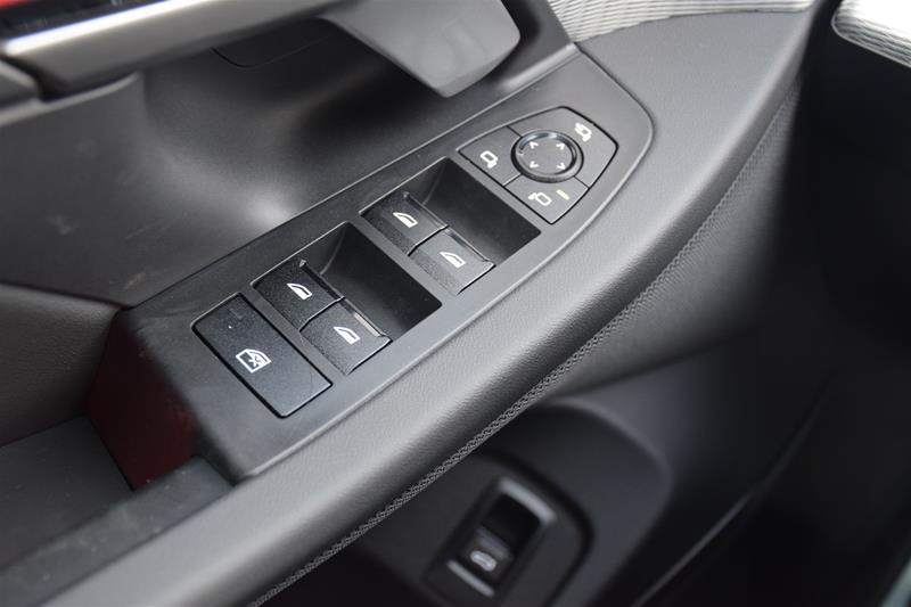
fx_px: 1214
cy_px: 304
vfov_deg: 28.1
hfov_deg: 41.1
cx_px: 456
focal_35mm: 48
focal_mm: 32
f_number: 4
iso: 1400
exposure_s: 1/60
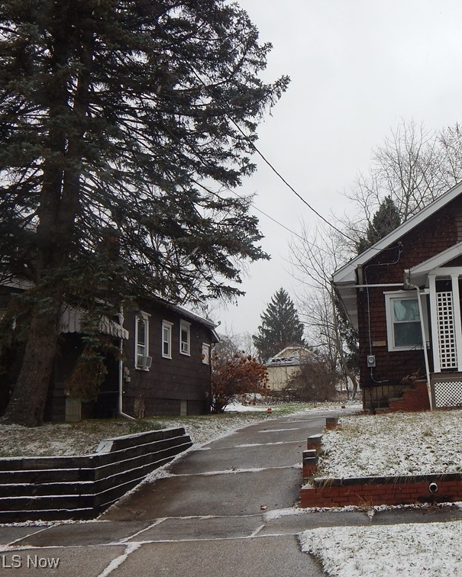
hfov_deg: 38.5
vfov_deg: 49.1
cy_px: 285
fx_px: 632
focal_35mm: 37
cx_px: 375
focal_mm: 5.1
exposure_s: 1/200
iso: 125
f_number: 3.2
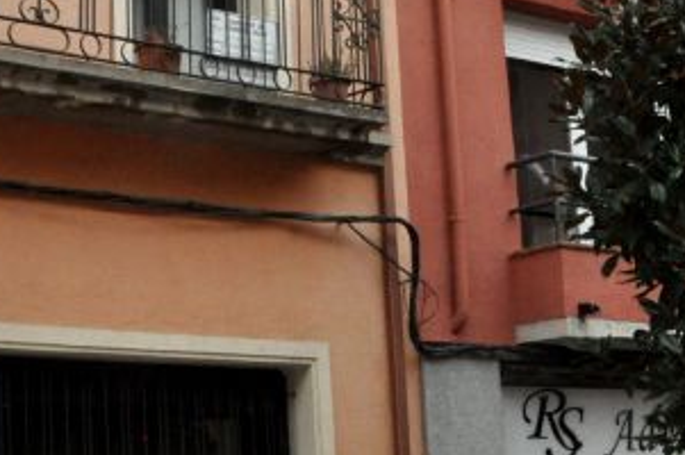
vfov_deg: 14.6
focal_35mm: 92
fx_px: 1749
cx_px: 366
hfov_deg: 22.2
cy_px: 16
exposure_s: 1/200
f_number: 20
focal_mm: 18
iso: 1600
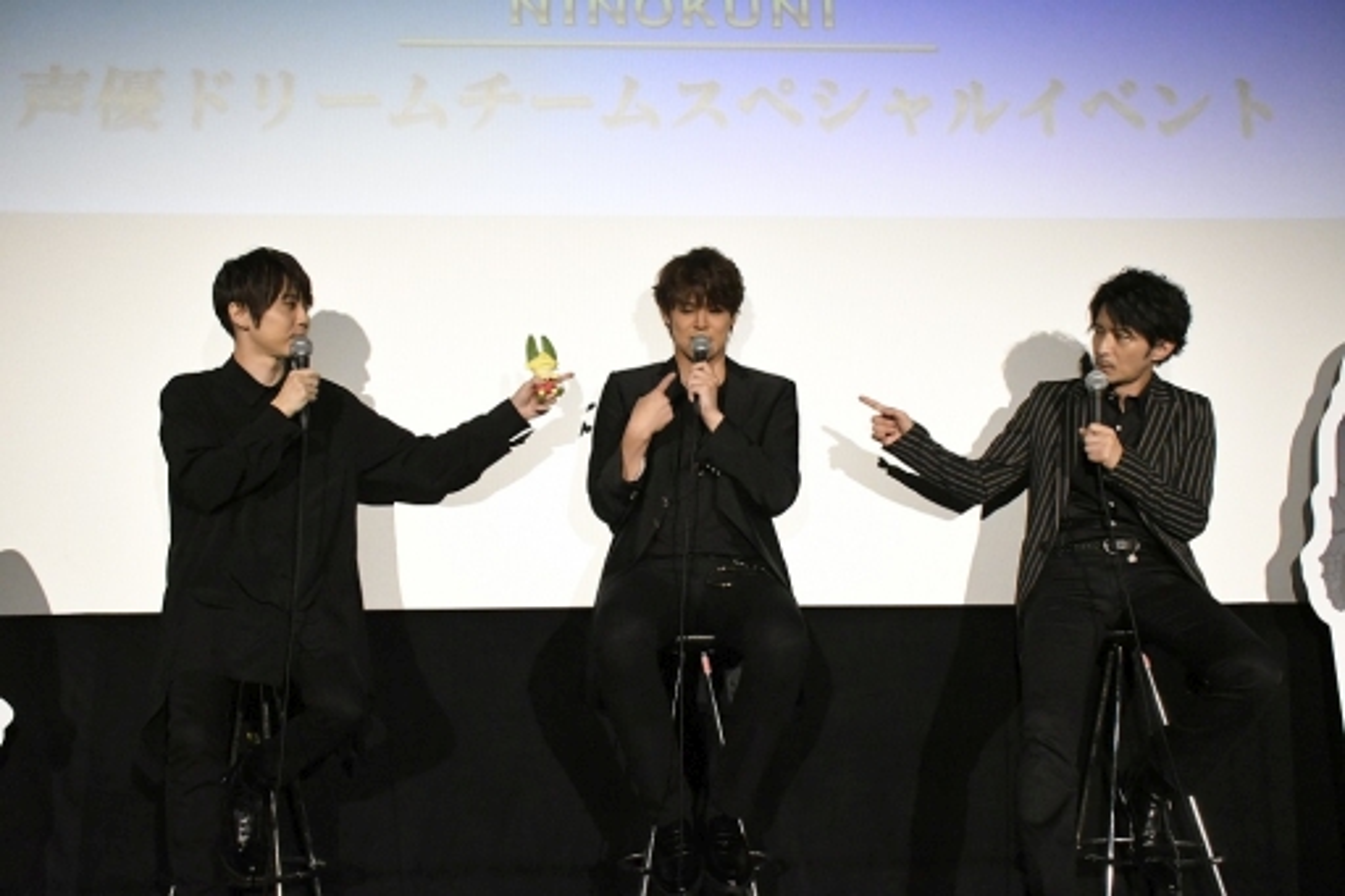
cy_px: 448
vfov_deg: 39.9
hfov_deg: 57.2
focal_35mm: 33
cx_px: 672
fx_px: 1232
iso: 12800
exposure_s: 1/160
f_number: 7.1
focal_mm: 22
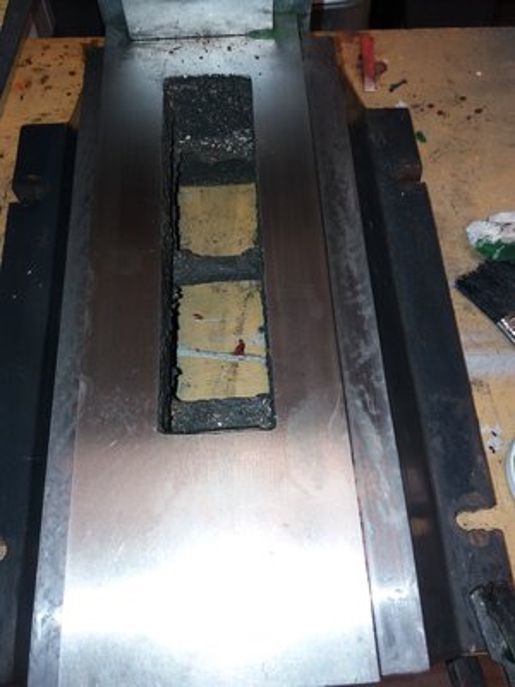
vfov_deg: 63.4
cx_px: 258
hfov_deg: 49.7
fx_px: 555
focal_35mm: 28
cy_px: 344
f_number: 1.9
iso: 64
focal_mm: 3.7
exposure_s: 1/80
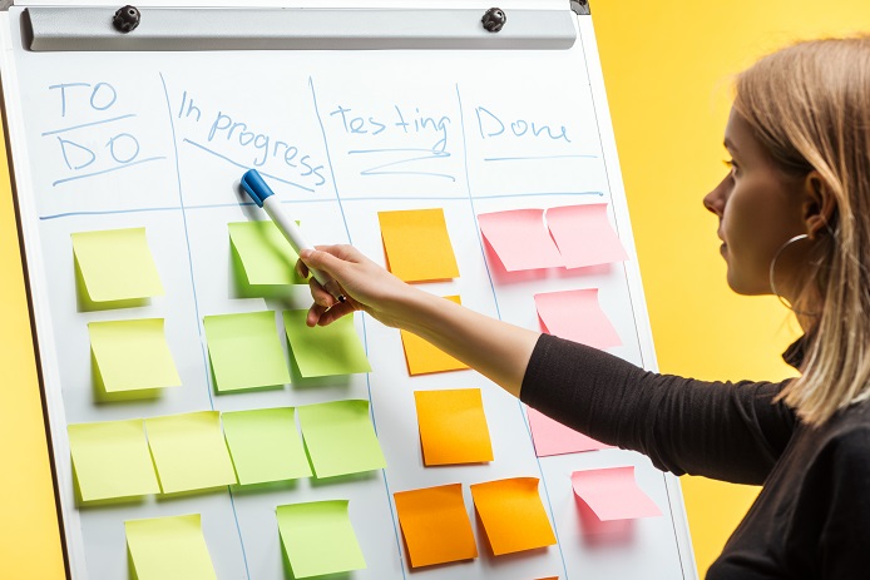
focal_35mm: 105
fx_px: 2538
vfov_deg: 13.0
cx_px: 435
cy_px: 290
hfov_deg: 19.5
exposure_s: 1/160
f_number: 9
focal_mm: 105
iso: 125
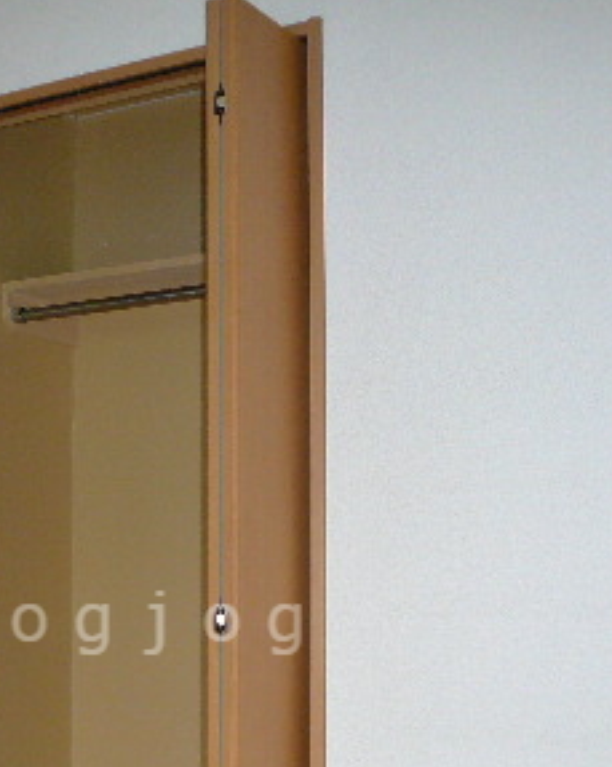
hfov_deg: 24.6
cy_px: 623
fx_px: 1383
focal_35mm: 61
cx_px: 134
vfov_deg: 30.2
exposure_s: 1/30
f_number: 2.8
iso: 125
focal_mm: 4.6
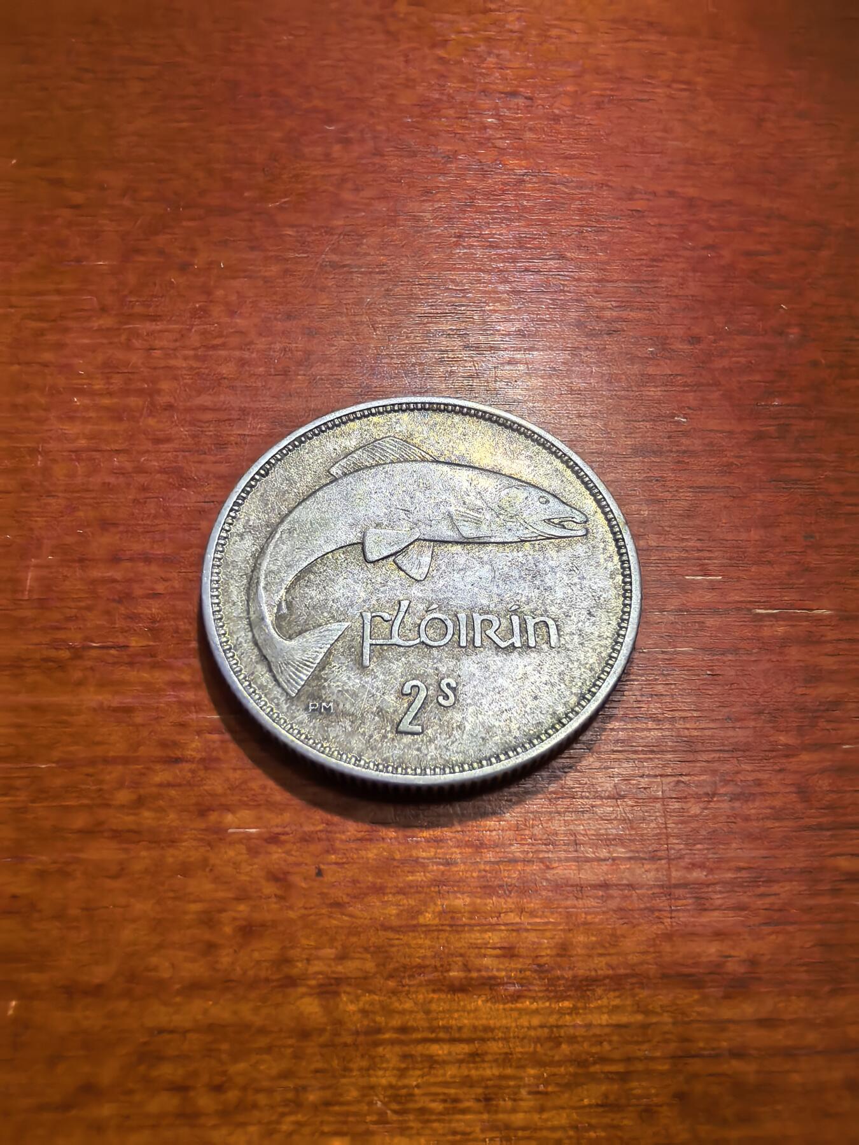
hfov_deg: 56.8
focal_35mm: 24
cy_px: 572
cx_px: 430
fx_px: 794
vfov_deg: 71.6
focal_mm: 1.68
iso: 125
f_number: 2.2
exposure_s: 1/50
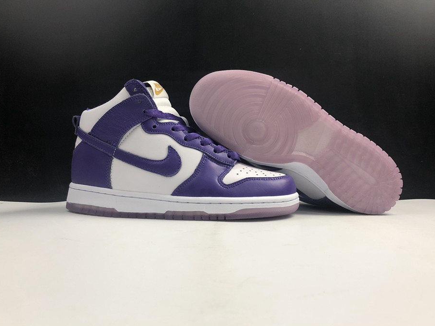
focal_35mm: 31
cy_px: 149
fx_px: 390
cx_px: 236
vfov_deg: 45.4
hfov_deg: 58.3
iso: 20
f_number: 1.8
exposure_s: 1/50
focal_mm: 4
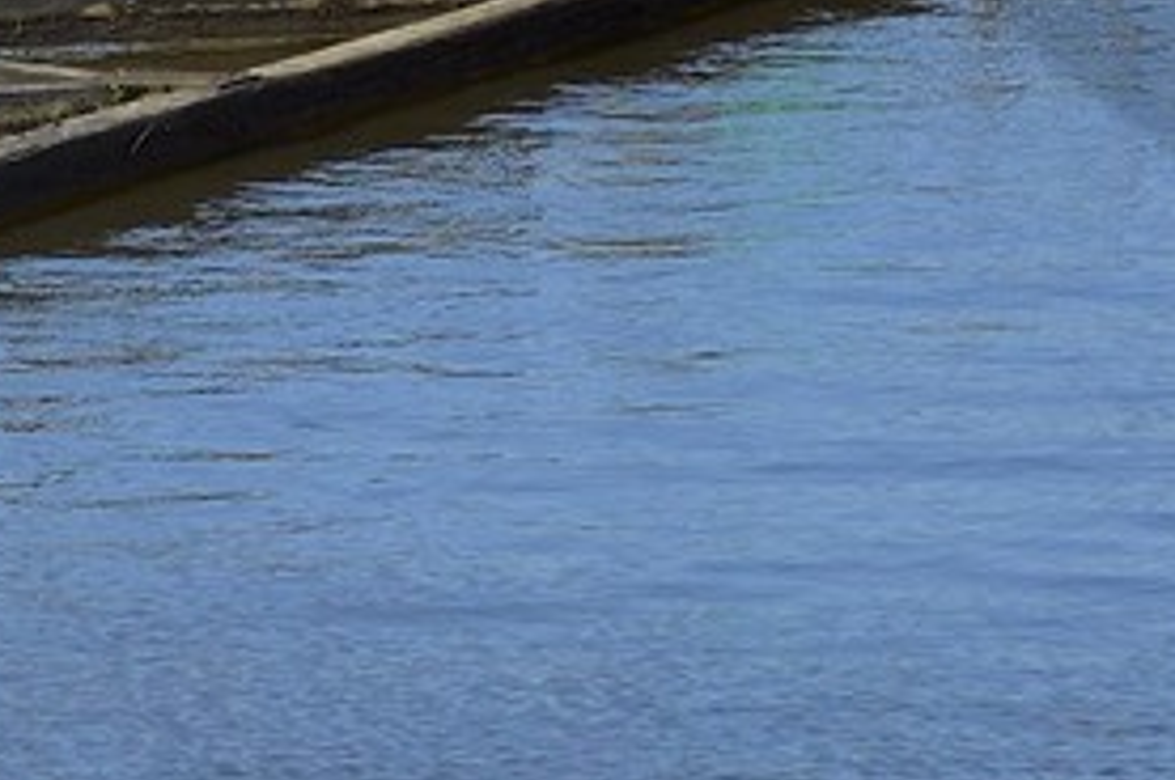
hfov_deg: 2.9
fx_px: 22950
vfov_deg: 1.9
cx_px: 2108
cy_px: -1344
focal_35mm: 704
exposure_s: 1/640
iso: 200
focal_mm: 122
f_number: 10
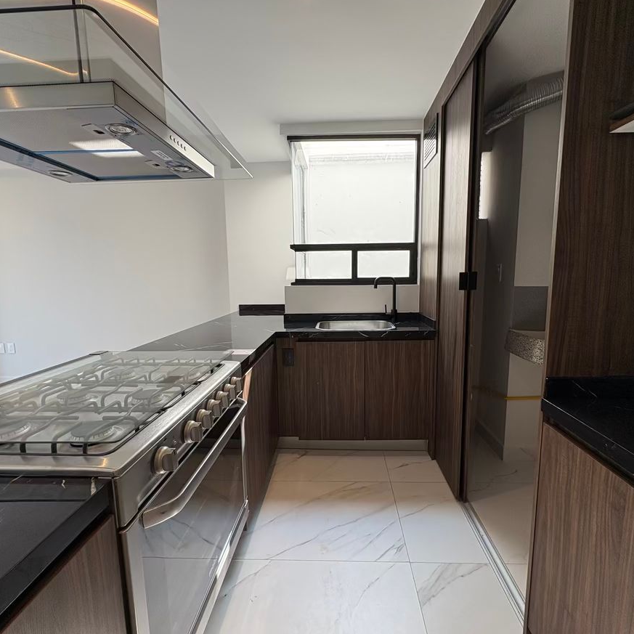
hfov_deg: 83.9
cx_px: 330
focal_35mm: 17
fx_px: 352
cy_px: 322
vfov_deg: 84.0
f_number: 2.2
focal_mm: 2.22
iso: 64
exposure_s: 1/129
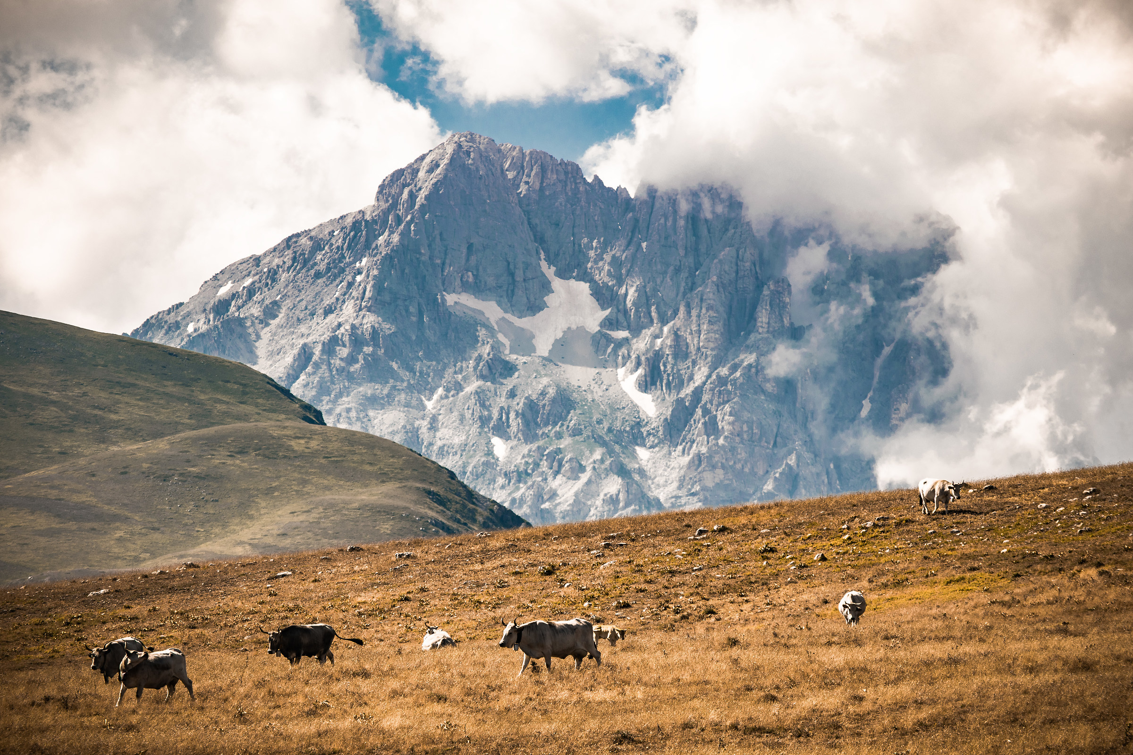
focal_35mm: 248
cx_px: 566
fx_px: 7789
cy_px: 378
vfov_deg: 5.6
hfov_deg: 8.3
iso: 100
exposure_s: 1/800
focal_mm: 165
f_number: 5.3
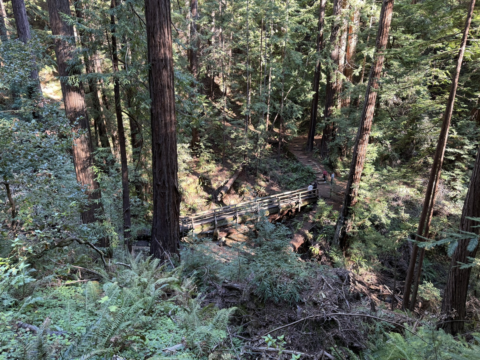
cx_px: 240
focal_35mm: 24
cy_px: 180
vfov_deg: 56.8
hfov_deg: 71.6
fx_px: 333
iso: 200
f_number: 1.78
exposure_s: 1/70
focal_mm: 6.76
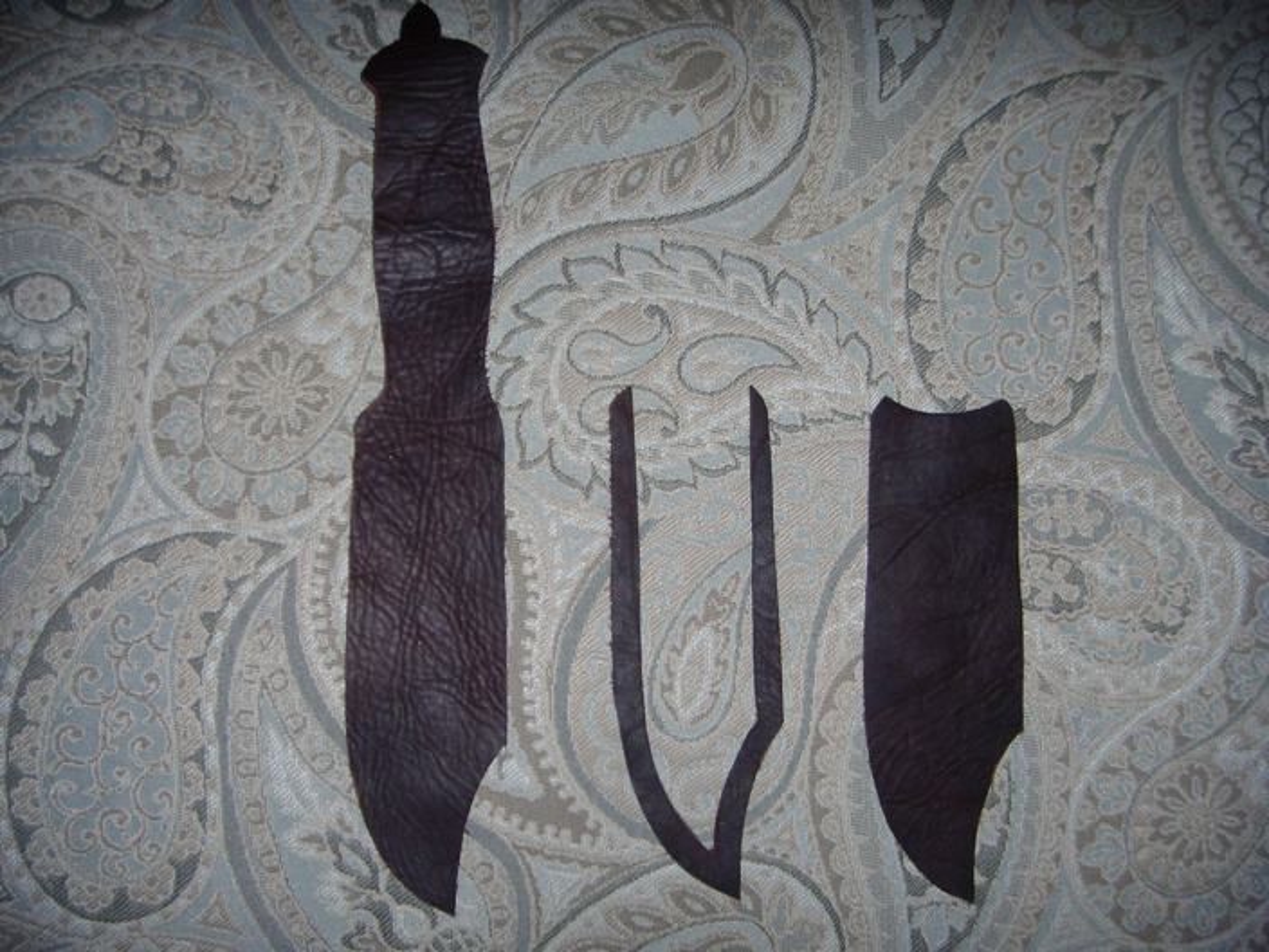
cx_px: 634
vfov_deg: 37.7
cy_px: 476
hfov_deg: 49.0
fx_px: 1393
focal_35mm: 38
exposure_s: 1/60.2
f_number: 3.5
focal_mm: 6.4
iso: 64
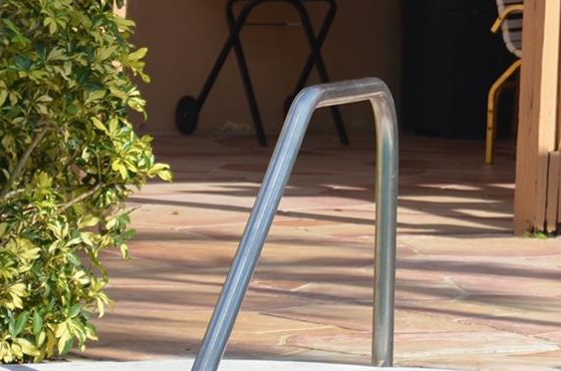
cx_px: 635
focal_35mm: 384
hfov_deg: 5.4
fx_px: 5967
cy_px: -93
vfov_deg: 3.6
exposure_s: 1/640
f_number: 6.3
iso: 200
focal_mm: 90
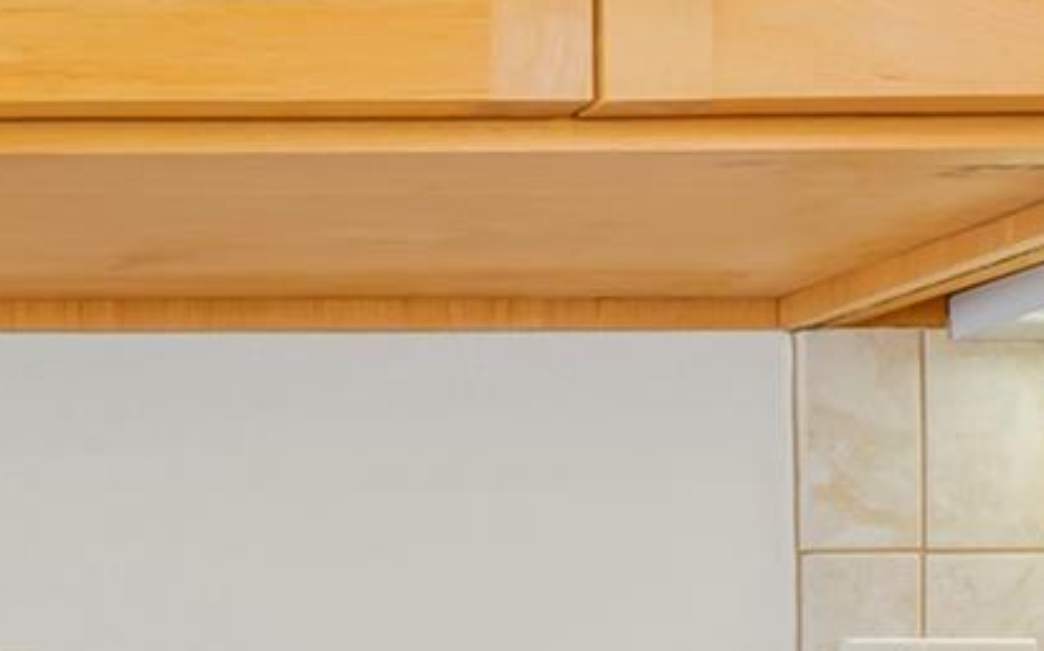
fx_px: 2019
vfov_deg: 16.8
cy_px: 954
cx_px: -950
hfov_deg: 19.4
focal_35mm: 71
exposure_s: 1/2.5
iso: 250
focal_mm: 14
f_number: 11
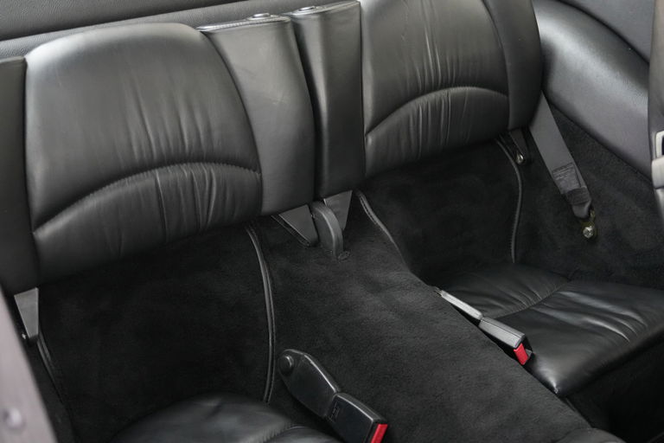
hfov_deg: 46.4
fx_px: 775
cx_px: 332
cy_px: 222
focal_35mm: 42
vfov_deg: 31.9
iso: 3200
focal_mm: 28
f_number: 2.8
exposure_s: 1/50
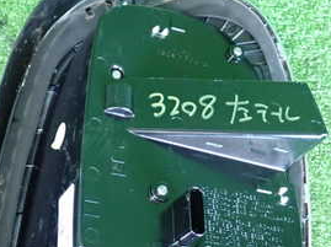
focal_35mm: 67
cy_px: 174
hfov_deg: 28.9
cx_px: 119
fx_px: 640
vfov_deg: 21.7
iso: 640
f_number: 2.3
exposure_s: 1/30
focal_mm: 5.4
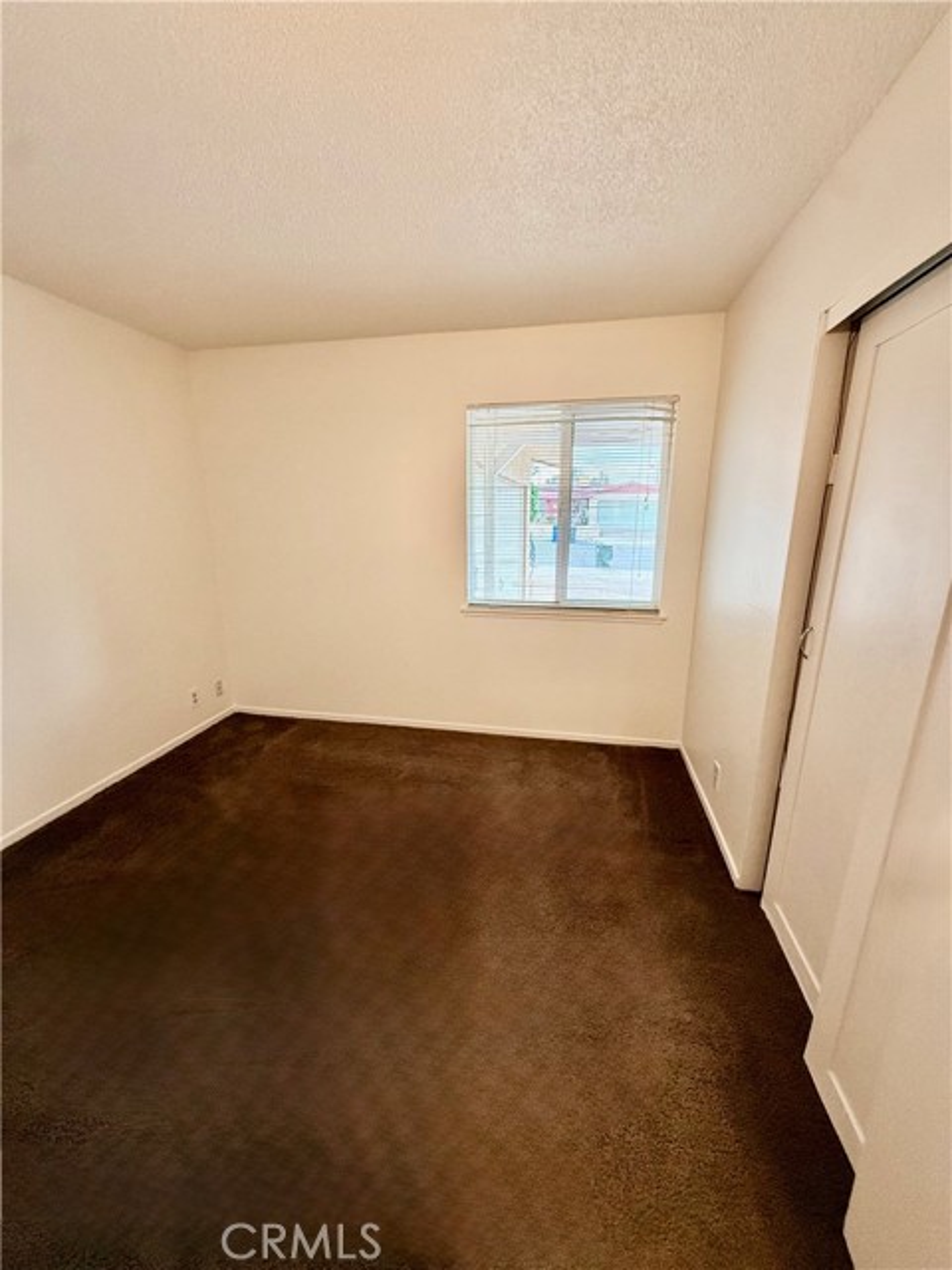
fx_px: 513
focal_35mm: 14
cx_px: 476
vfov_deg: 102.1
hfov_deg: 85.7
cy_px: 635
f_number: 2.2
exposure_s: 1/120
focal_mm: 2.22
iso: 250
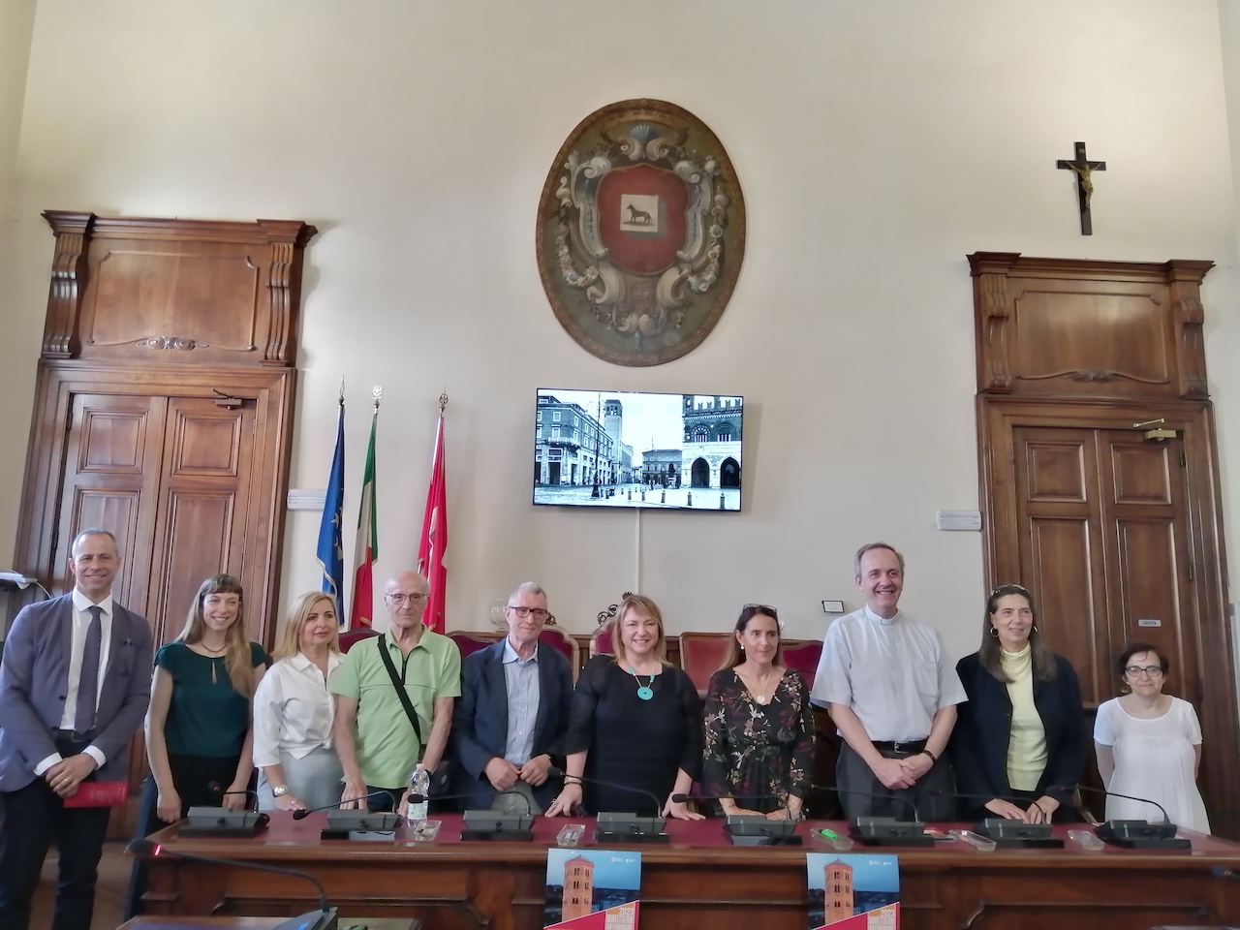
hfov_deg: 67.3
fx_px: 931
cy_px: 465
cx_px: 620
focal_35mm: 26
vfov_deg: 53.1
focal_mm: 3.6
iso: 160
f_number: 1.8
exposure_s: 1/33.3
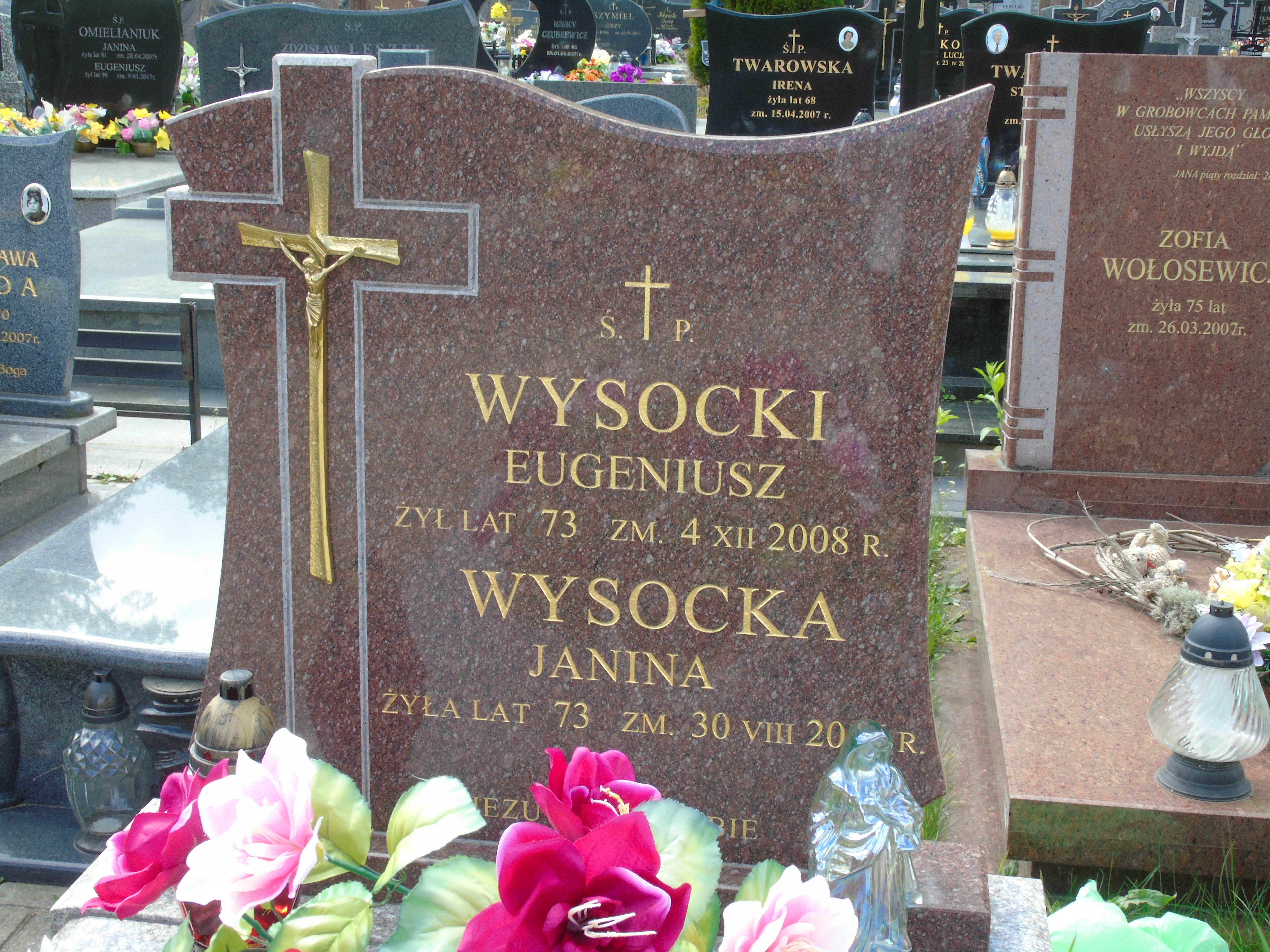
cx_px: 635
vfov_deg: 31.5
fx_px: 1688
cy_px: 476
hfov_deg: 41.2
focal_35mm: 46
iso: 80
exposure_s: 1/30
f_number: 8.1
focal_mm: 8.2
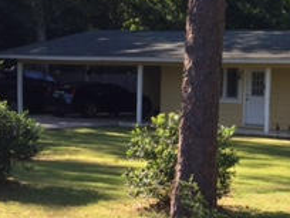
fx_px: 762
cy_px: 127
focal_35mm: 91
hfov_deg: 20.2
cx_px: 348
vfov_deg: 16.2
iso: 32
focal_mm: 4.15
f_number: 2.2
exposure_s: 1/439
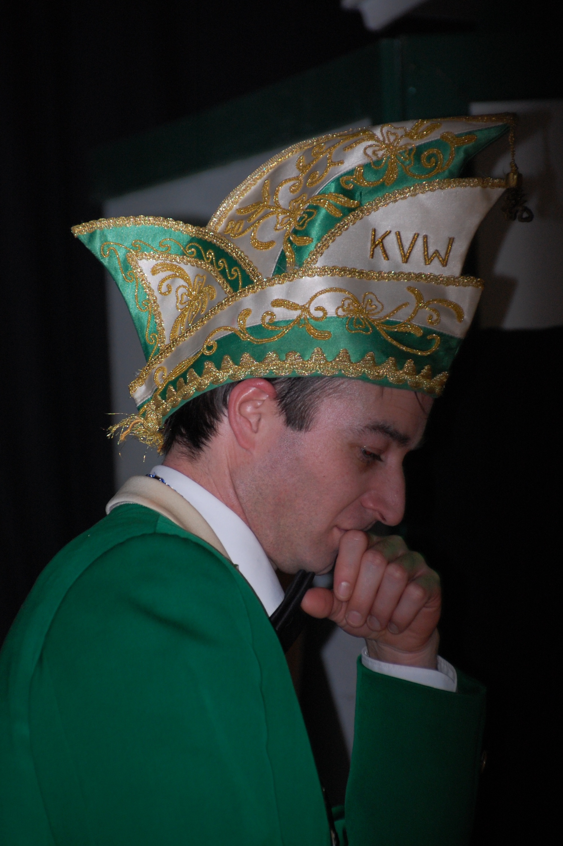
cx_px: 282
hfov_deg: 4.9
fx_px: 6521
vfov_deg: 7.4
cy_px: 423
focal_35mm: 278
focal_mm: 185
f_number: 6.3
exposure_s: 1/60
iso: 560
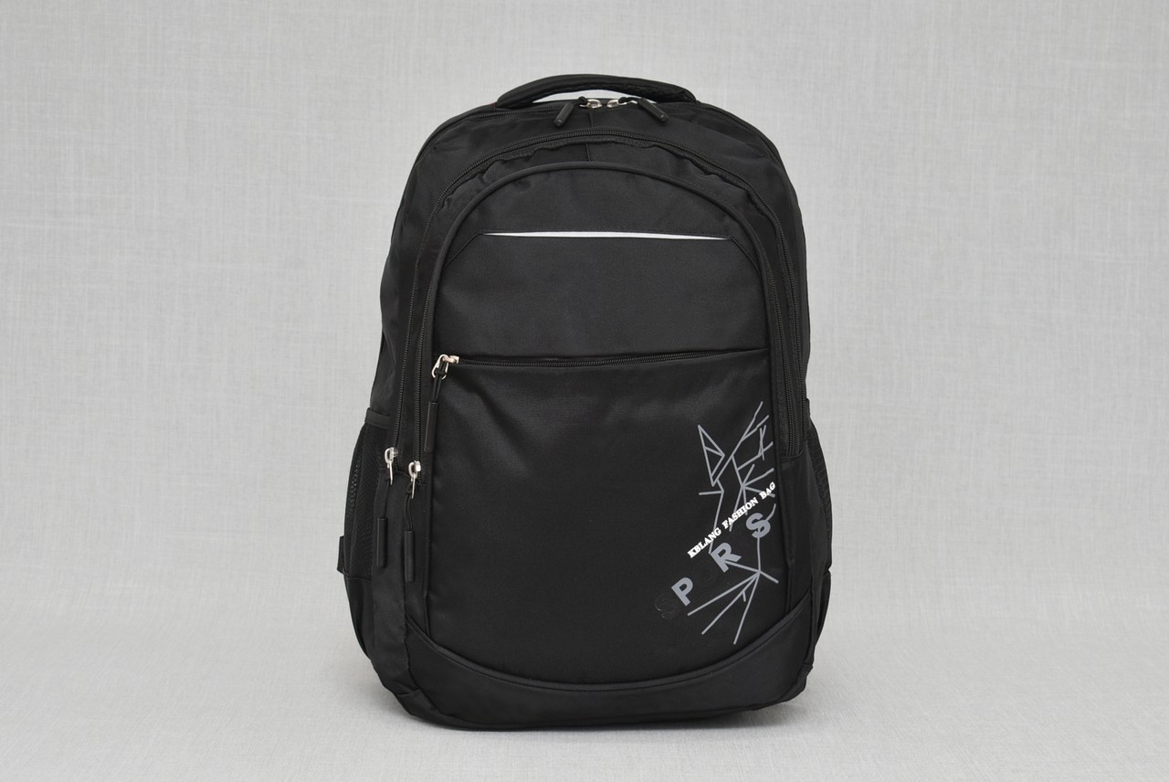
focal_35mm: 68
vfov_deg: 20.2
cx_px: 584
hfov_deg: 29.8
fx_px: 2194
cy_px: 391
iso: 100
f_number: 5.6
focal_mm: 45
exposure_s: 1/60
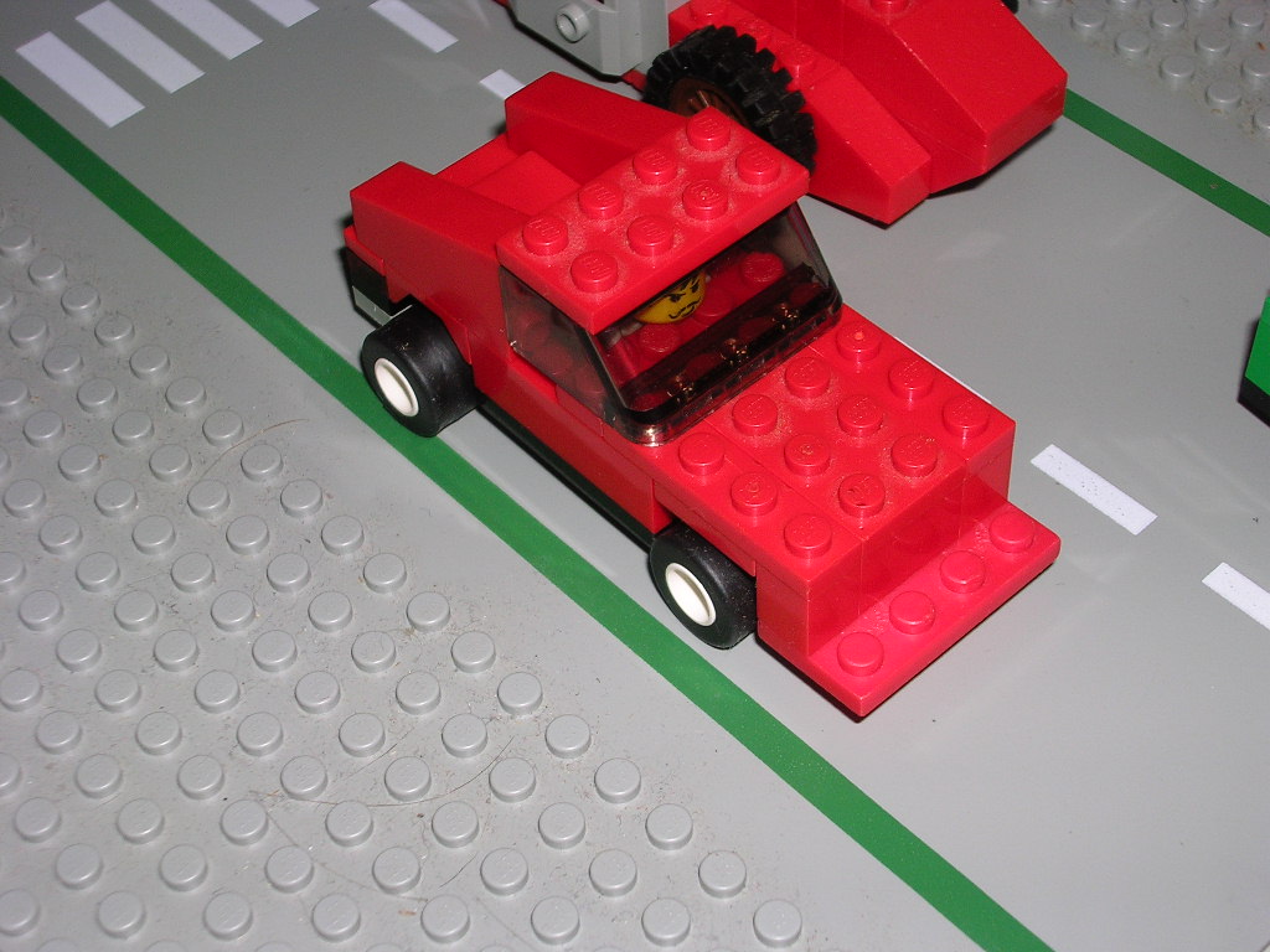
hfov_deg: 30.7
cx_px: 635
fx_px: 2311
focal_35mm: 63
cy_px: 476
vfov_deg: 23.3
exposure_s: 1/60.1
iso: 50
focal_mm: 9.6
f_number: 3.5
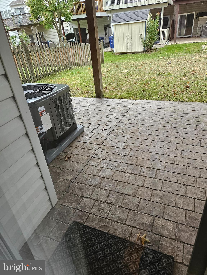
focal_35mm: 23
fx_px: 183
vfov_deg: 73.9
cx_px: 104
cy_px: 138
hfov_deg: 58.9
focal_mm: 5.4
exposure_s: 1/180
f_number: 1.8
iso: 160
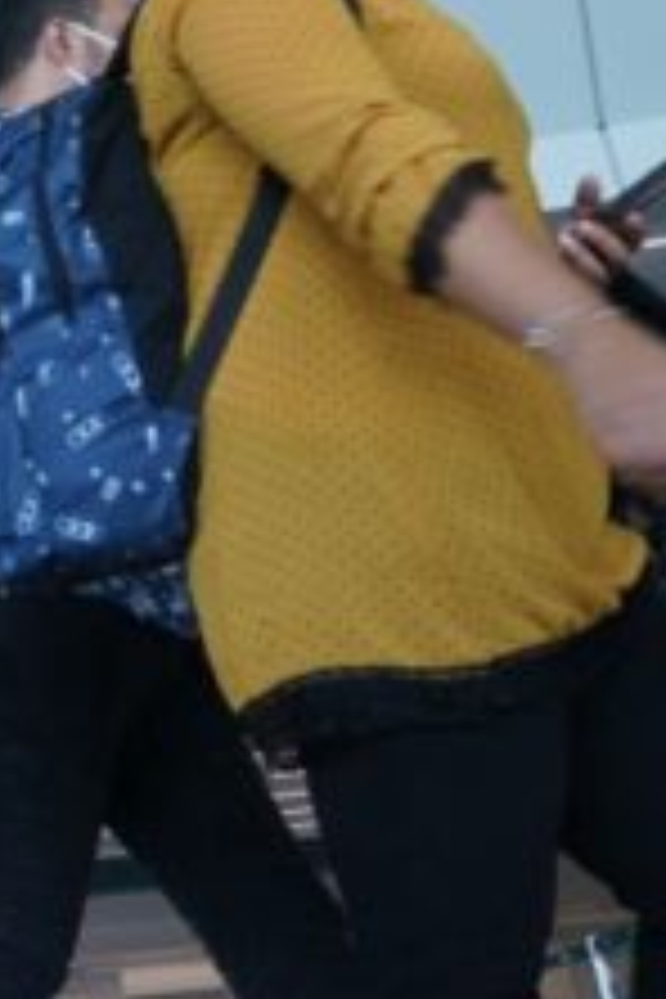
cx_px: -702
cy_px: -40
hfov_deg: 13.8
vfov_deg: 23.3
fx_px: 2303
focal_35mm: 83
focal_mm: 24
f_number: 8
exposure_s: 1/125
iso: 1000
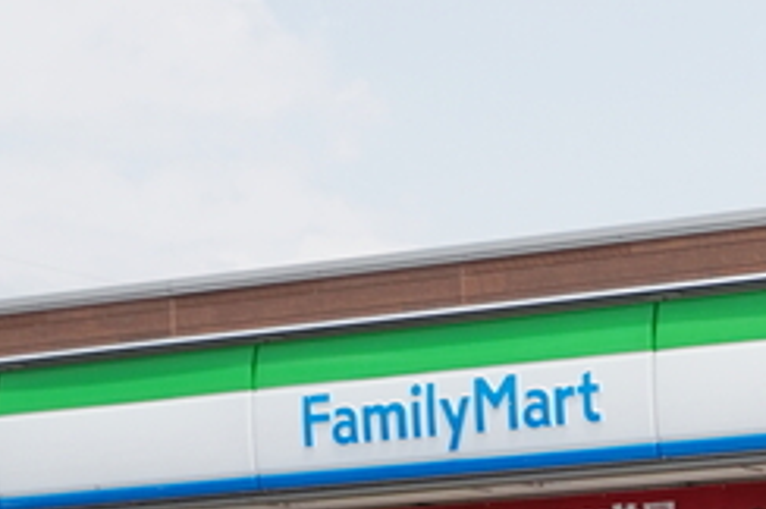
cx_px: 1177
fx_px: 2406
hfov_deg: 16.4
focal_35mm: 113
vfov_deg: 11.8
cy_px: 600
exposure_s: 1/1250
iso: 100
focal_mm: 17
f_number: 5.6
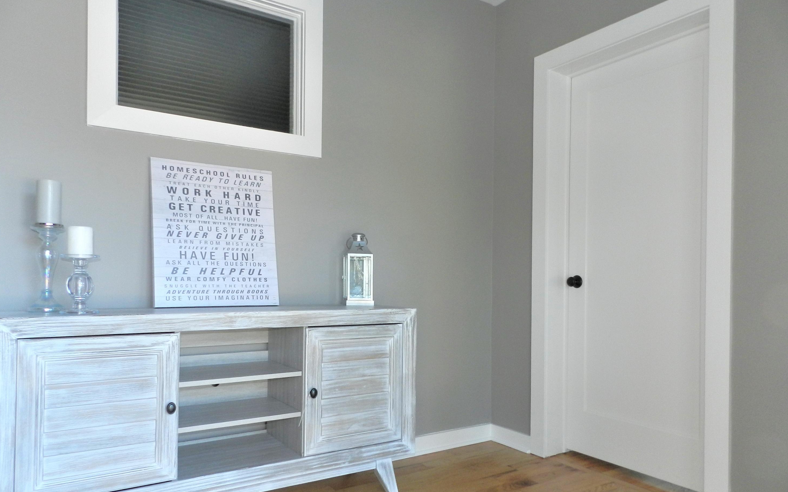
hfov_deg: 72.5
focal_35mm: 25
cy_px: 275
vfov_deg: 49.2
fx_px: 537
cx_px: 388
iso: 200
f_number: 3.4
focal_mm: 4
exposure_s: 1/30
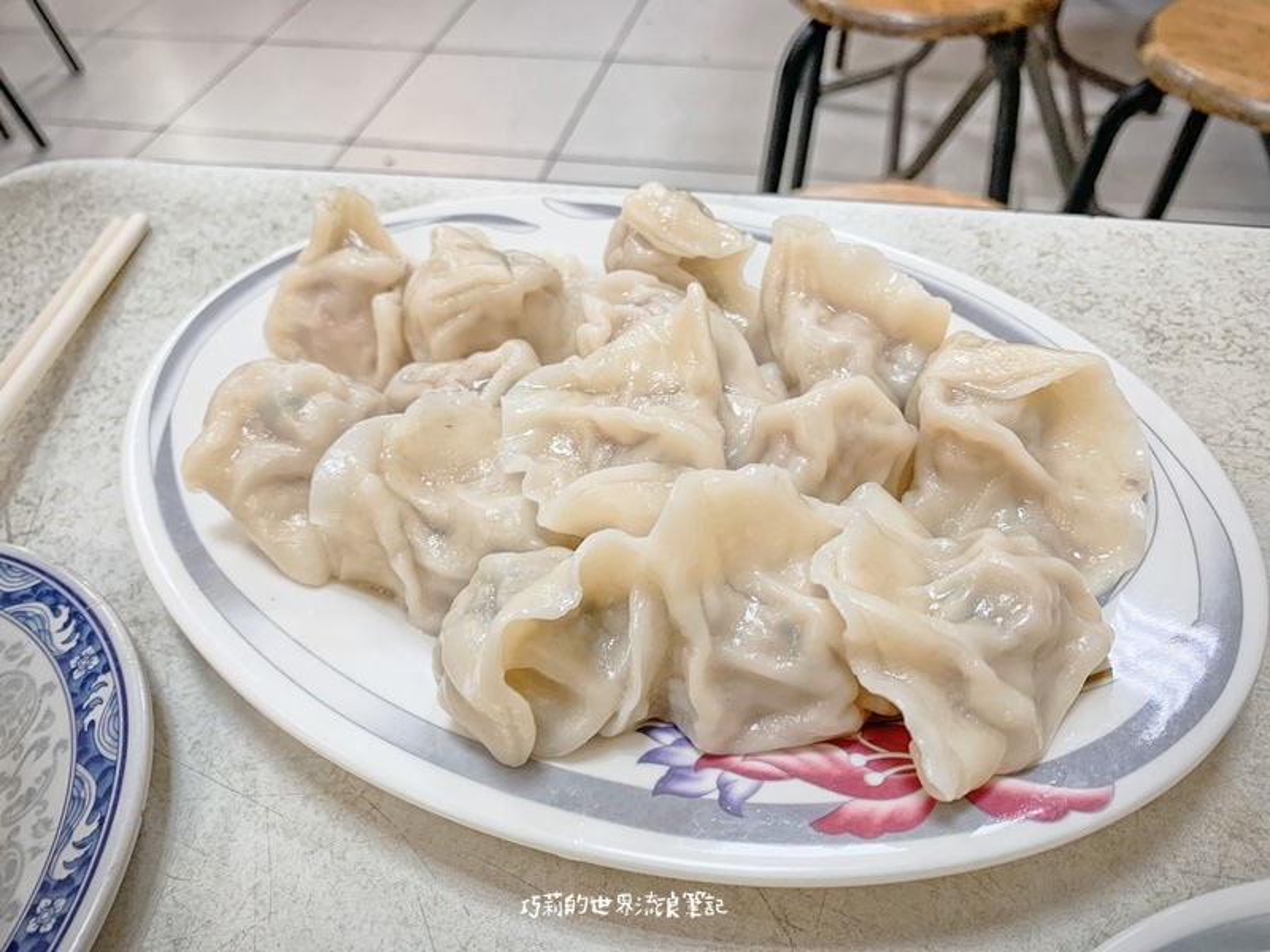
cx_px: 635
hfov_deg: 67.3
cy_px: 476
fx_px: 954
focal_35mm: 26
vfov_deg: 53.1
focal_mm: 4.25
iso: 50
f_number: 1.8
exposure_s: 1/60
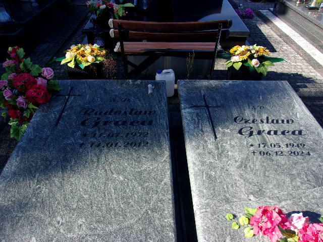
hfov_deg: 65.3
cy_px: 121
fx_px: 252
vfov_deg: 51.4
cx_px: 162
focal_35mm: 27
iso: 80
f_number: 10.4
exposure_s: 1/56
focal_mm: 4.9
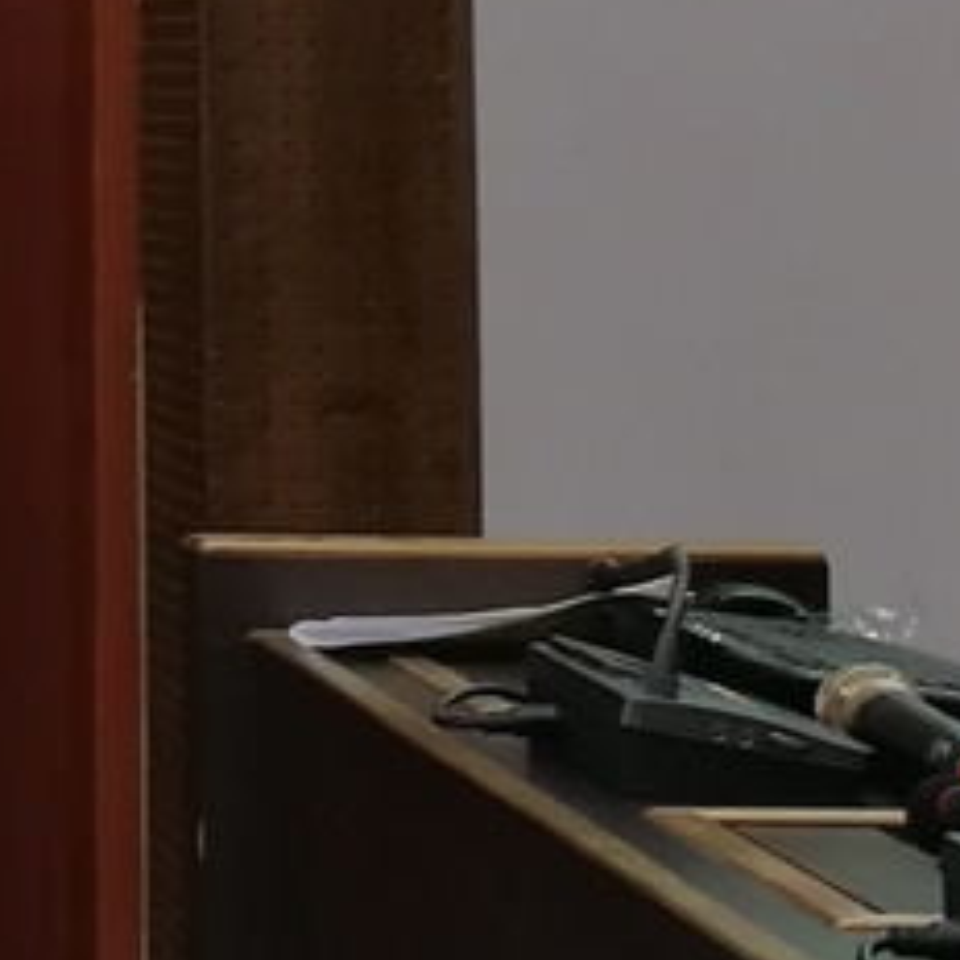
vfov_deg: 16.9
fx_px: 3232
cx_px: -952
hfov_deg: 14.2
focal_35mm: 103
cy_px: 368
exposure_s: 1/40
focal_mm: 3.95
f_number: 2.2
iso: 160
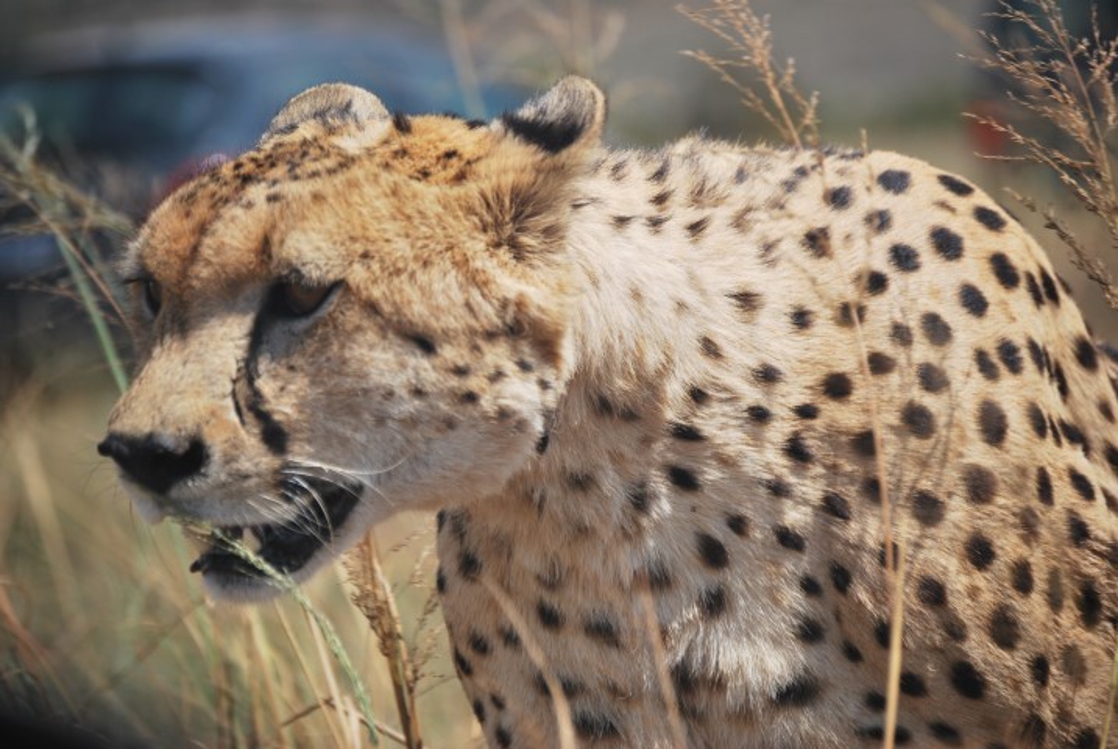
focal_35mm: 168
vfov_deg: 8.2
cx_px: 559
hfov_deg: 12.2
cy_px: 374
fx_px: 5224
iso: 100
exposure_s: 1/640
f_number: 5
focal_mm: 112
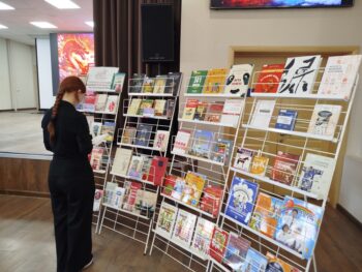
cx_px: 181
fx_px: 251
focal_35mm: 24
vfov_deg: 56.9
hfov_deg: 71.6
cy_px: 136
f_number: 1.7
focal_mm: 5.31
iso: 200
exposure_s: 1/33
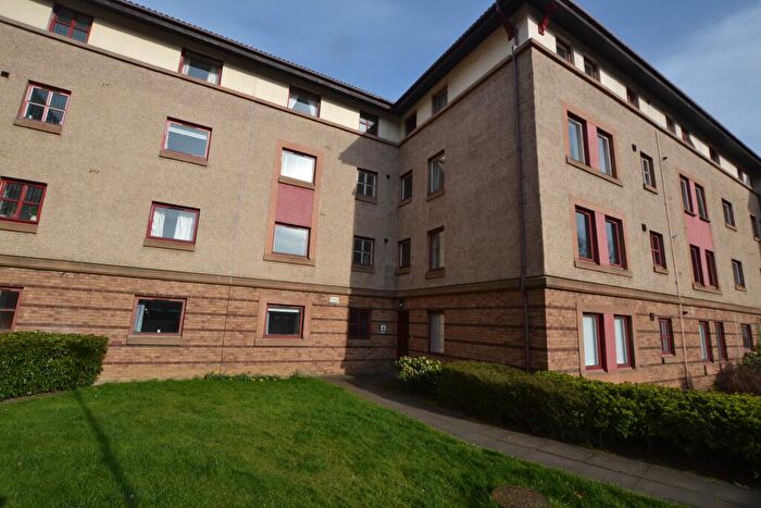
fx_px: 317
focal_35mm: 15
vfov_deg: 77.4
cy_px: 254
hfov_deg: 100.4
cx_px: 380
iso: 100
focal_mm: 10
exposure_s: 1/250
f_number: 8
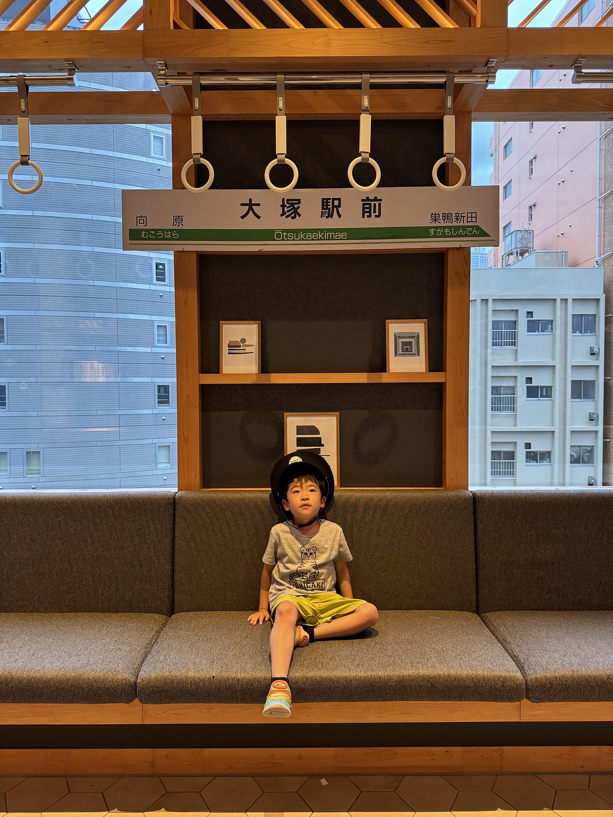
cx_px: 306
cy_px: 408
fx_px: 567
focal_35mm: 24
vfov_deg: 71.6
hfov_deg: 56.8
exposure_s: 1/50
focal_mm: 6.76
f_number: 1.78
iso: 400
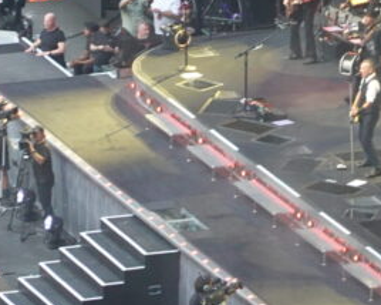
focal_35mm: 693
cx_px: 323
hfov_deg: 2.8
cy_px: -28
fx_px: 7809
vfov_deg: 2.2
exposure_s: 1/80
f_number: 4.5
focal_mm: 72
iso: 800
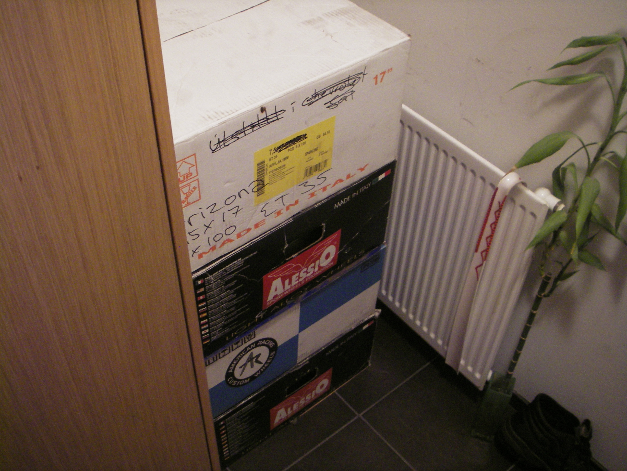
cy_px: 236
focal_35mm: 38
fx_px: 688
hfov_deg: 49.0
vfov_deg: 37.7
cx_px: 314
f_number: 3.3
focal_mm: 6.3
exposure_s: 1/4
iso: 200
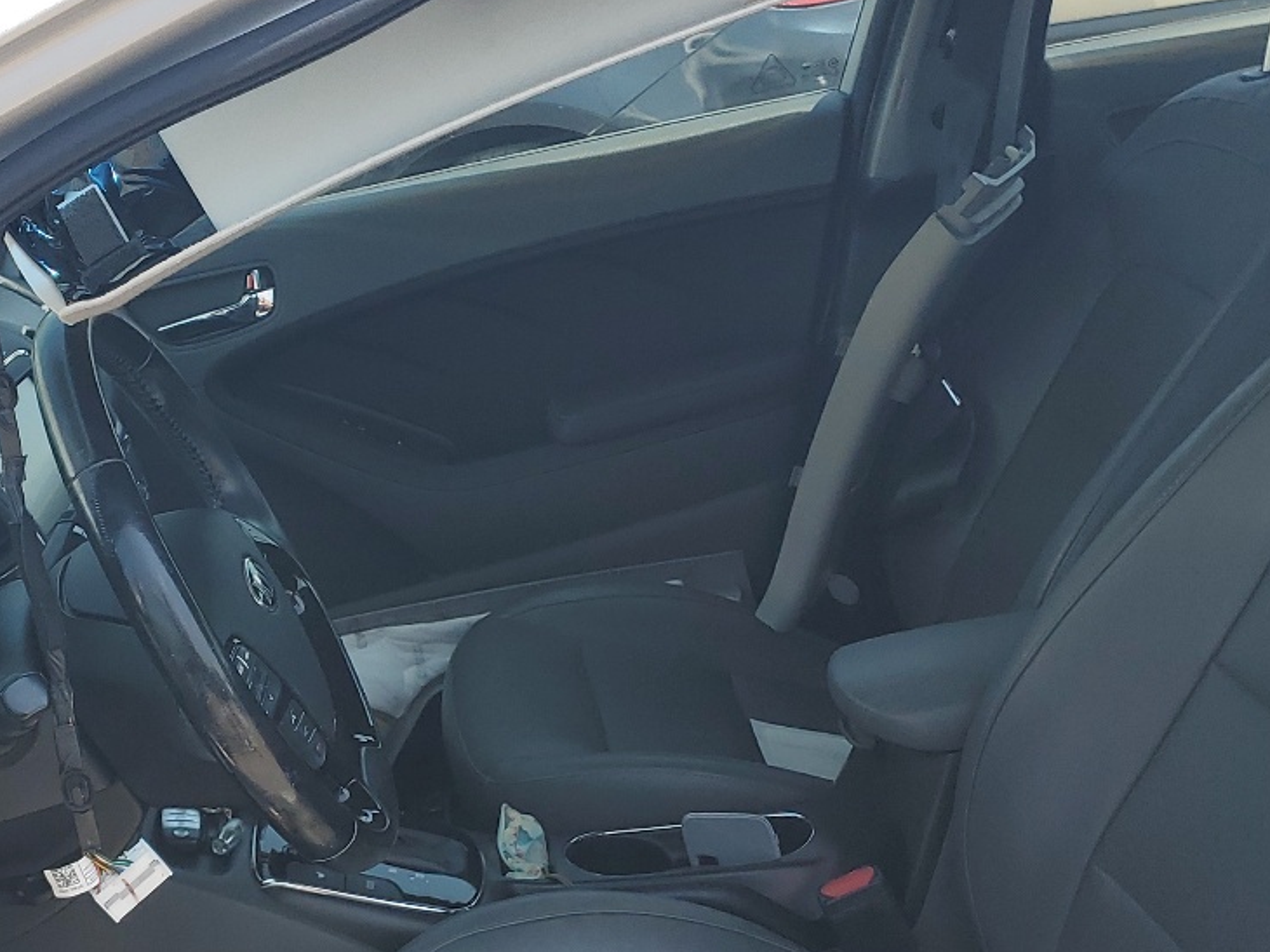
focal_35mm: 57
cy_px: 621
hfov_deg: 33.1
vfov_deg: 25.5
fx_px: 2091
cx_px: 303
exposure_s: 1/1667
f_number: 1.5
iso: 50
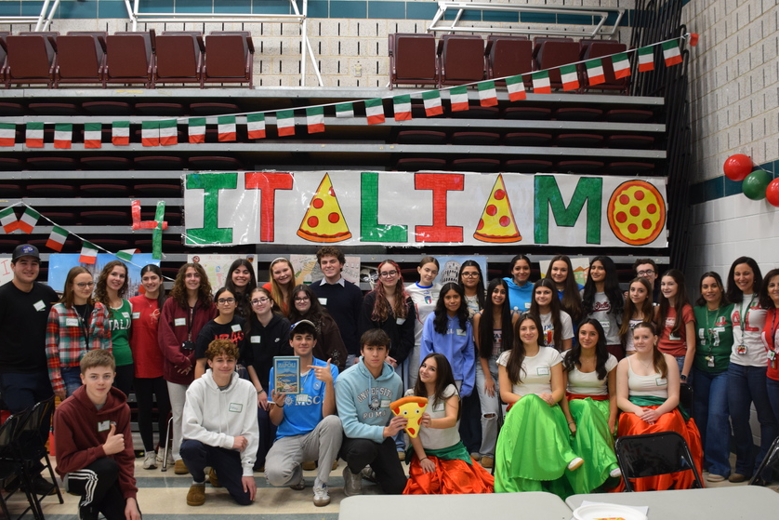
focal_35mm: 33
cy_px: 295
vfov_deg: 39.9
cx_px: 403
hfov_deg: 57.2
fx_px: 714
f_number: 4
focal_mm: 18
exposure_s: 1/60
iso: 800
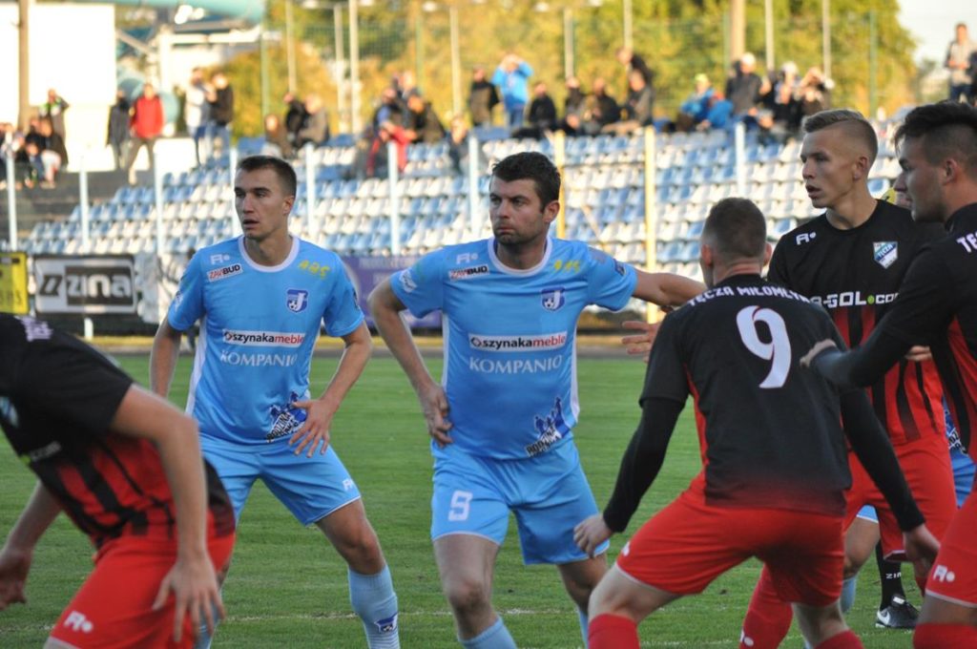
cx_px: 488
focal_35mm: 248
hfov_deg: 8.3
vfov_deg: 5.5
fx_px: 6708
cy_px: 324
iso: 800
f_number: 5.3
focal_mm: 165
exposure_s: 1/640
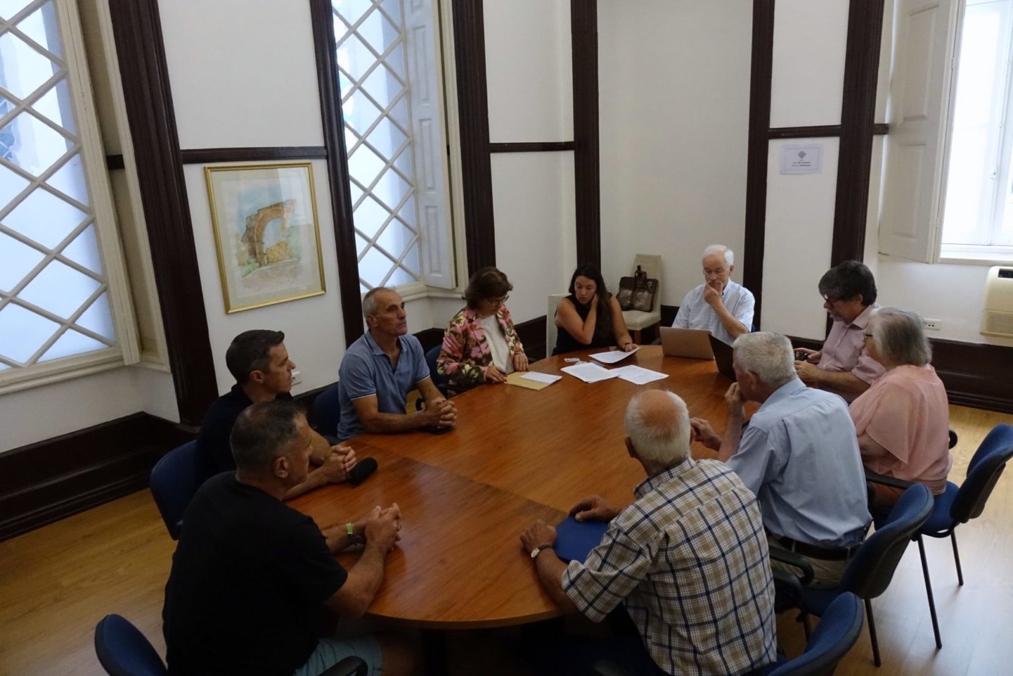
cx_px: 506
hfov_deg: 73.7
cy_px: 338
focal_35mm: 24
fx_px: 675
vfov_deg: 53.1
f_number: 4
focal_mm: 8.8
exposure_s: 1/250
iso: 2000
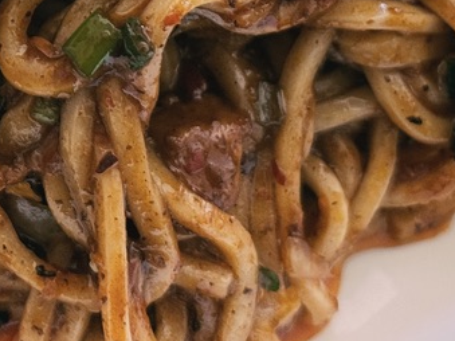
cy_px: -119
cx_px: 8
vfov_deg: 10.0
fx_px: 1905
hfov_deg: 13.4
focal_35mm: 145
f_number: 1.78
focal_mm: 6.76
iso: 250
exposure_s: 1/41
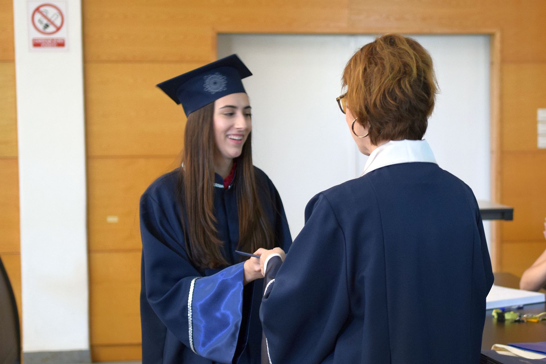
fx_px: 728
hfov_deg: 41.1
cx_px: 273
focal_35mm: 48
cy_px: 182
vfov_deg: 28.1
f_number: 1.8
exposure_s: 1/60
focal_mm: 32
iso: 900
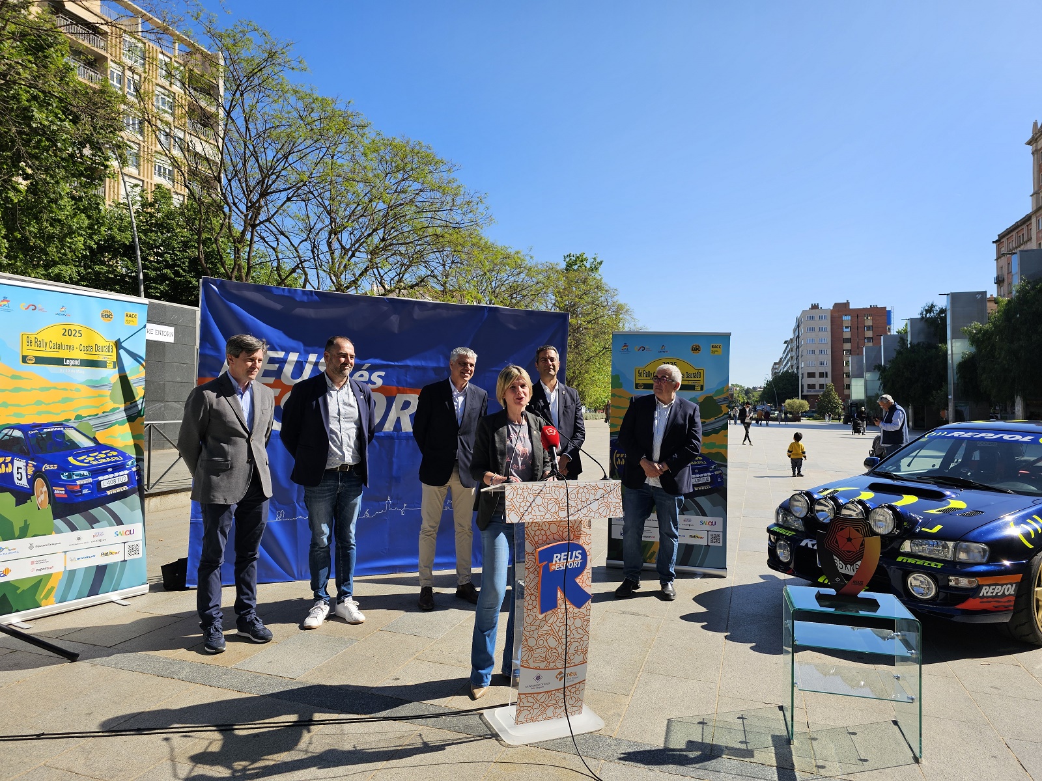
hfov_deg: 73.9
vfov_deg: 58.9
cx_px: 521
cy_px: 390
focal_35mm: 23
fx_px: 692
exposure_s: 1/614
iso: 10
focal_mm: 6.3
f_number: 1.7
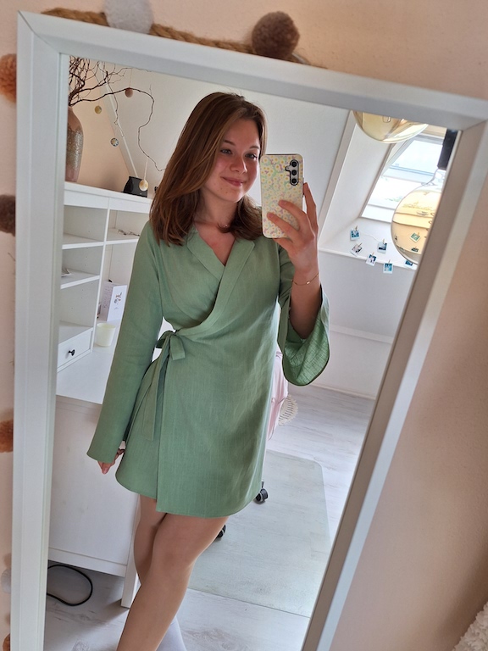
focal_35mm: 23
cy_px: 326
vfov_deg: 73.9
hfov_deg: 58.9
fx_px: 432
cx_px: 244
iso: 40
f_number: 1.8
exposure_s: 1/100
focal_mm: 5.54
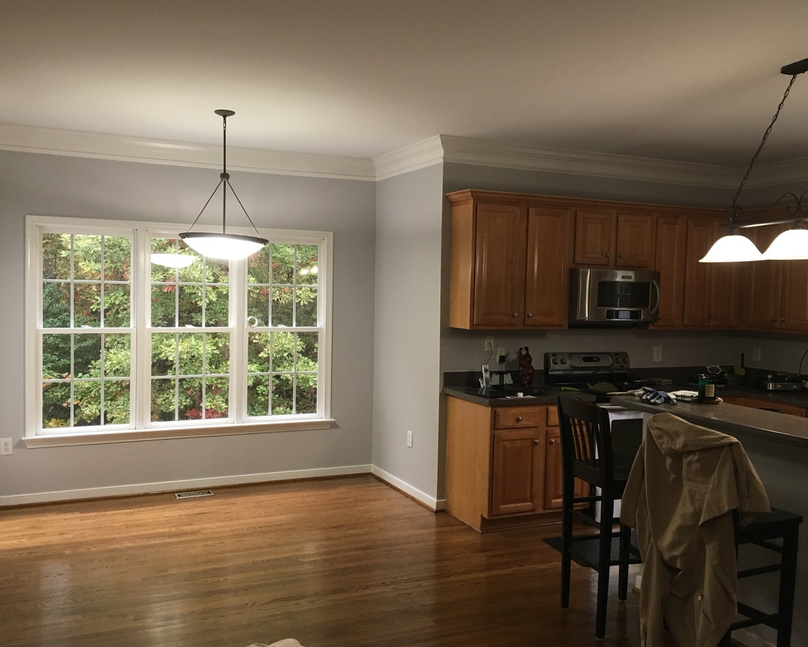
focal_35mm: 31
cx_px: 396
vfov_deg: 47.1
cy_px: 324
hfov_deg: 57.2
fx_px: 741
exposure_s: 1/15
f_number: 2.2
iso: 50
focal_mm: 4.15
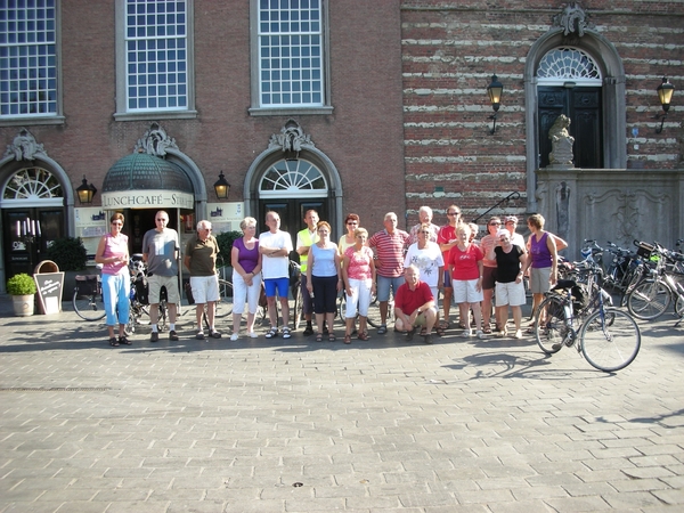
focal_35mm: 35
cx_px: 342
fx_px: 692
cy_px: 256
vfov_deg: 40.7
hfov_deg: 52.6
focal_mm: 5.8
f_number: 3
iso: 50
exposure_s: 1/140
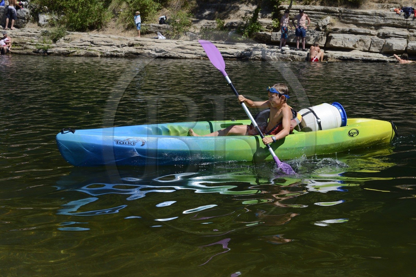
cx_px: 208
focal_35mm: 66
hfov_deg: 30.5
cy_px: 138
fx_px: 762
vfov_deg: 20.6
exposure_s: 1/400
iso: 400
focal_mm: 66
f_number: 11
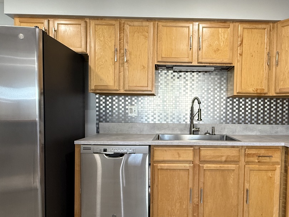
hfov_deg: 68.5
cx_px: 177
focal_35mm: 25
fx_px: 209
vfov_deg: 54.8
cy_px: 121
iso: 200
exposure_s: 1/60
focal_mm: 2.22
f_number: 2.2
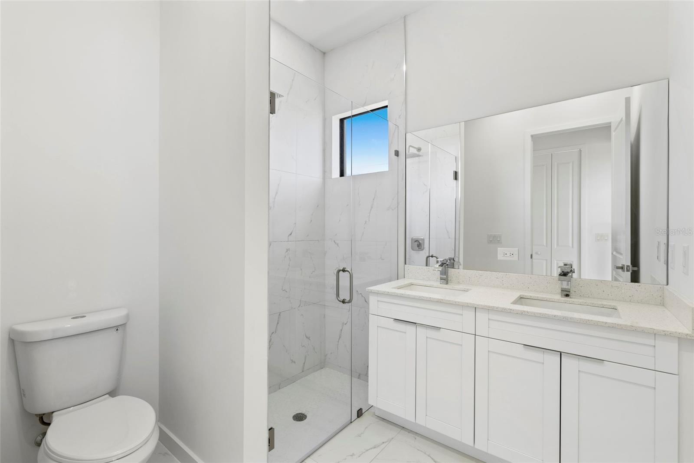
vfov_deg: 73.7
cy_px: 232
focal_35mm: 16
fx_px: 308
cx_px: 347
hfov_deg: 96.7
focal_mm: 16
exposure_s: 1/5
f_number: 9
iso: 200
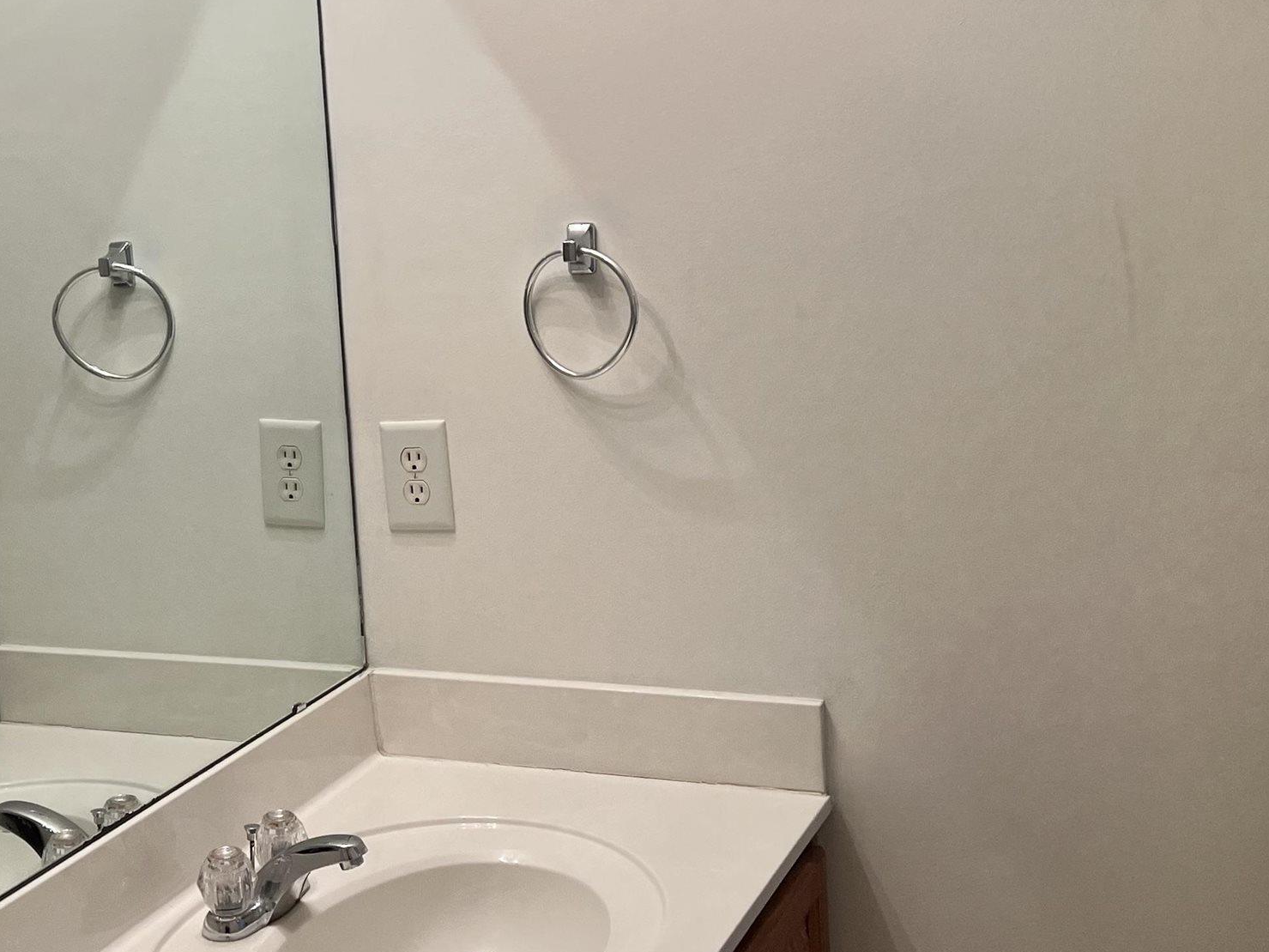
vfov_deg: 27.0
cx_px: 382
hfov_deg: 35.1
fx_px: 1979
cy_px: 374
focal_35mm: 54
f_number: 1.5
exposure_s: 1/120
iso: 80
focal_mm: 5.7
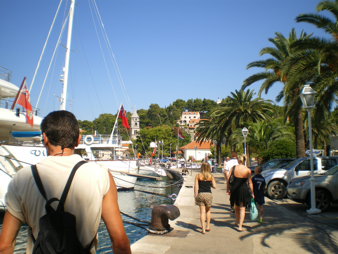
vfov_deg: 39.7
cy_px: 127
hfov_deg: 51.4
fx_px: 352
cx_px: 169
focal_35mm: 36
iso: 50
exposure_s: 1/400
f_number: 4.6
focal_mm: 6.3
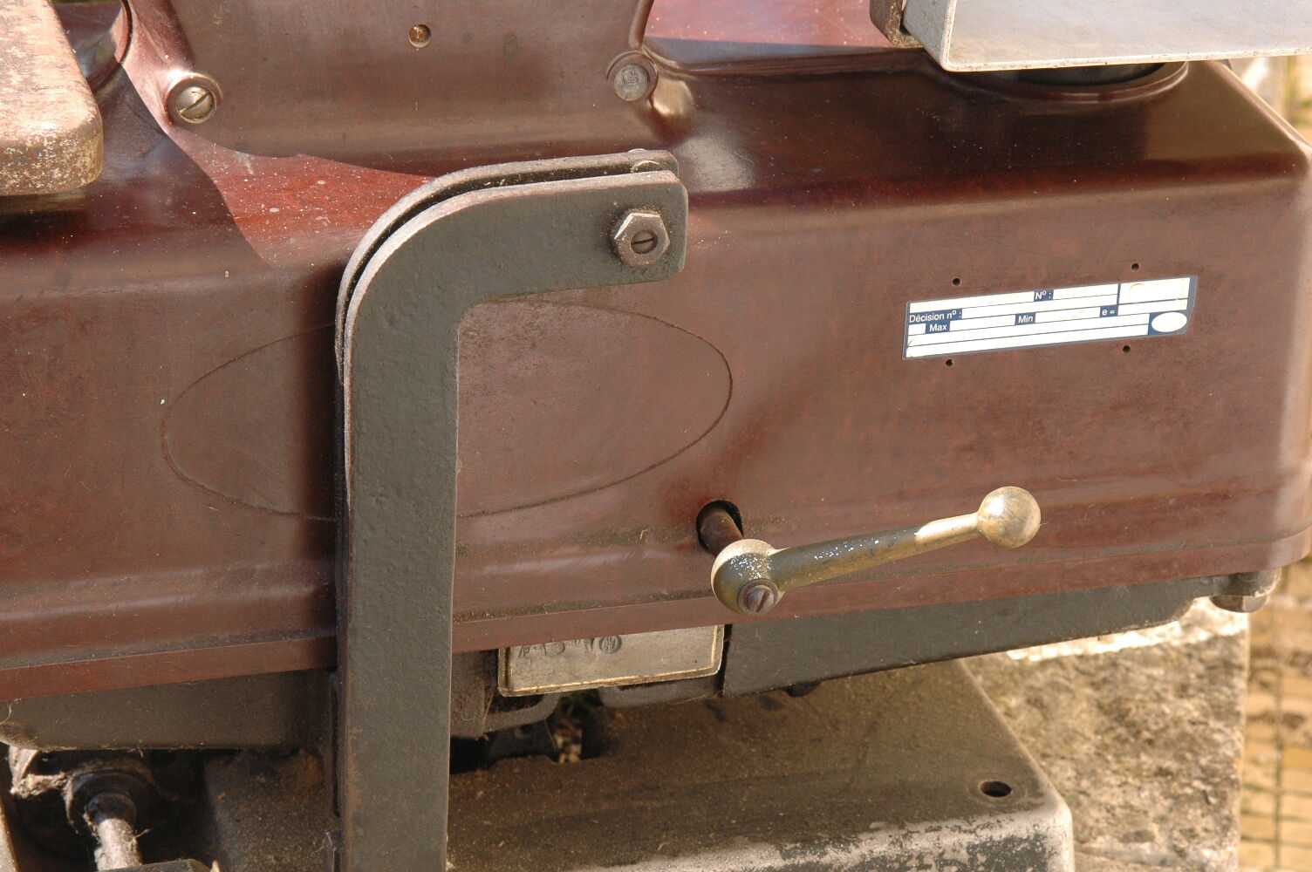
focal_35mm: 99
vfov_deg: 13.8
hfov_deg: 20.6
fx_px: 3605
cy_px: 436
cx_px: 656
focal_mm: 66
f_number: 11
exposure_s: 1/125
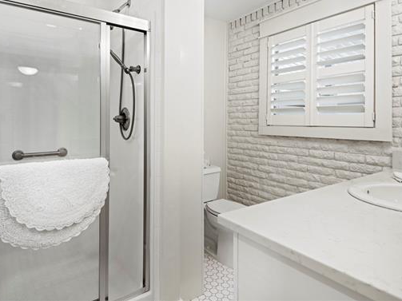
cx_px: 169
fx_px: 255
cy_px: 132
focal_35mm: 22
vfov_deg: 60.9
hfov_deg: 75.8
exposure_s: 1/13
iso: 250
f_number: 6.3
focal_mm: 18
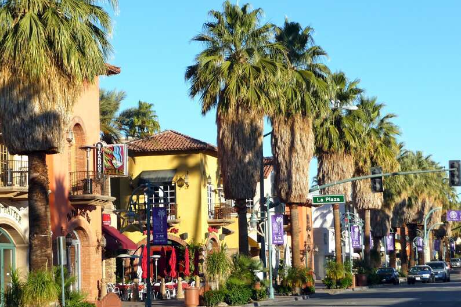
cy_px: 154
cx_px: 232
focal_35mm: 108
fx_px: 1383
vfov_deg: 12.7
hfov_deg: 18.9
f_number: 4.7
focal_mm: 17.5
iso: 100
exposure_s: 1/400
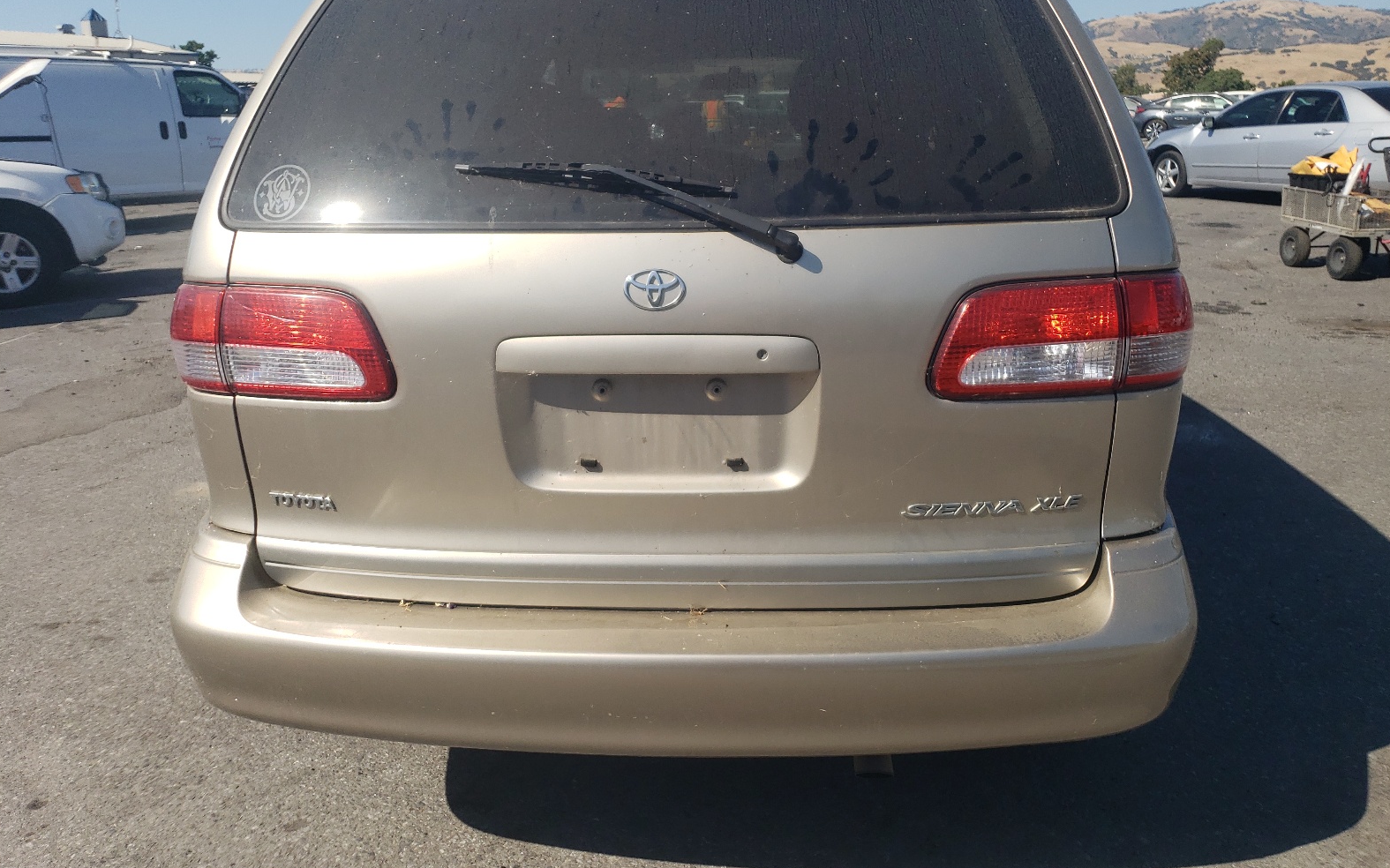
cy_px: 365
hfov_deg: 66.5
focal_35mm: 28
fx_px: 1061
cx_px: 693
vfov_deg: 44.4
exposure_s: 1/3333
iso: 50
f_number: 1.5
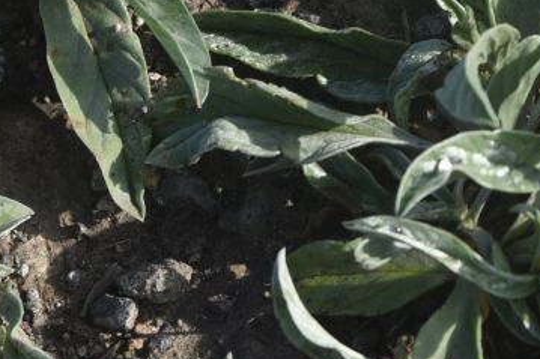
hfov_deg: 9.9
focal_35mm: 203
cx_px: 698
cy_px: -124
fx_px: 3043
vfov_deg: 6.7
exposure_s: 1/500
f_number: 6.3
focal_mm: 56
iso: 160
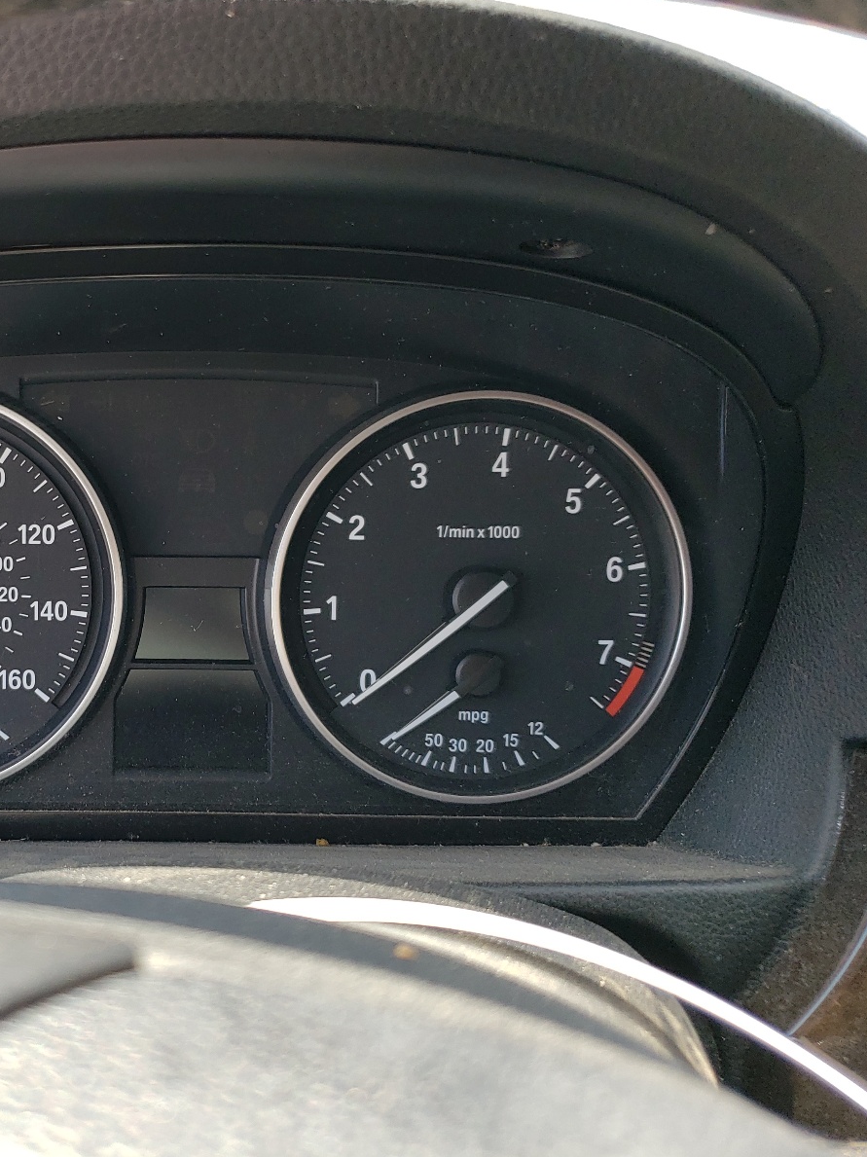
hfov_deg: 38.6
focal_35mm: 35
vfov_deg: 52.6
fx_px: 1169
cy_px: 574
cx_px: 132
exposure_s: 1/250
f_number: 1.5
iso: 50
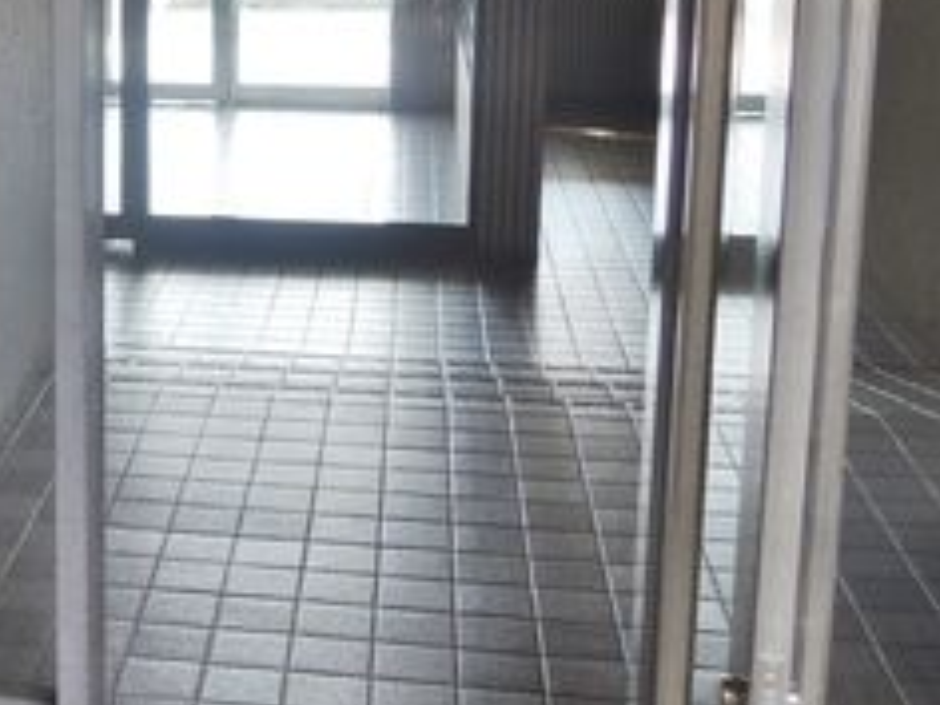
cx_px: -44
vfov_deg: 22.3
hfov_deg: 27.7
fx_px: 1765
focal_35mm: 65
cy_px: 163
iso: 100
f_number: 2.8
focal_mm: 4.3
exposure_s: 1/80
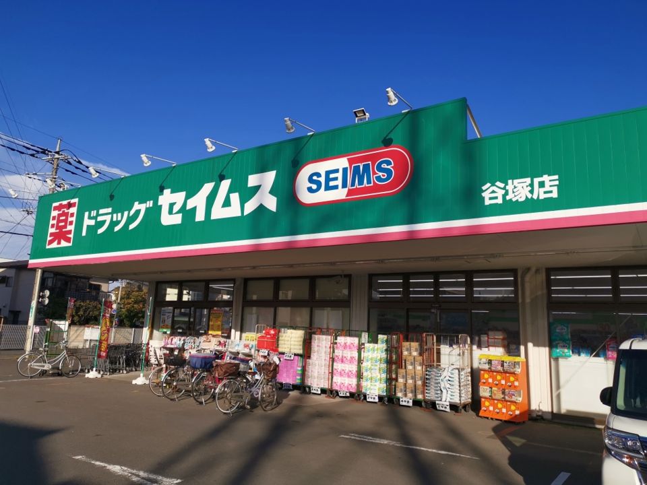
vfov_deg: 51.4
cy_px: 242
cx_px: 324
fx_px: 505
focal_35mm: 27
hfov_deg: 65.3
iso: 50
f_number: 1.8
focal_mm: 5.58
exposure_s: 1/2604
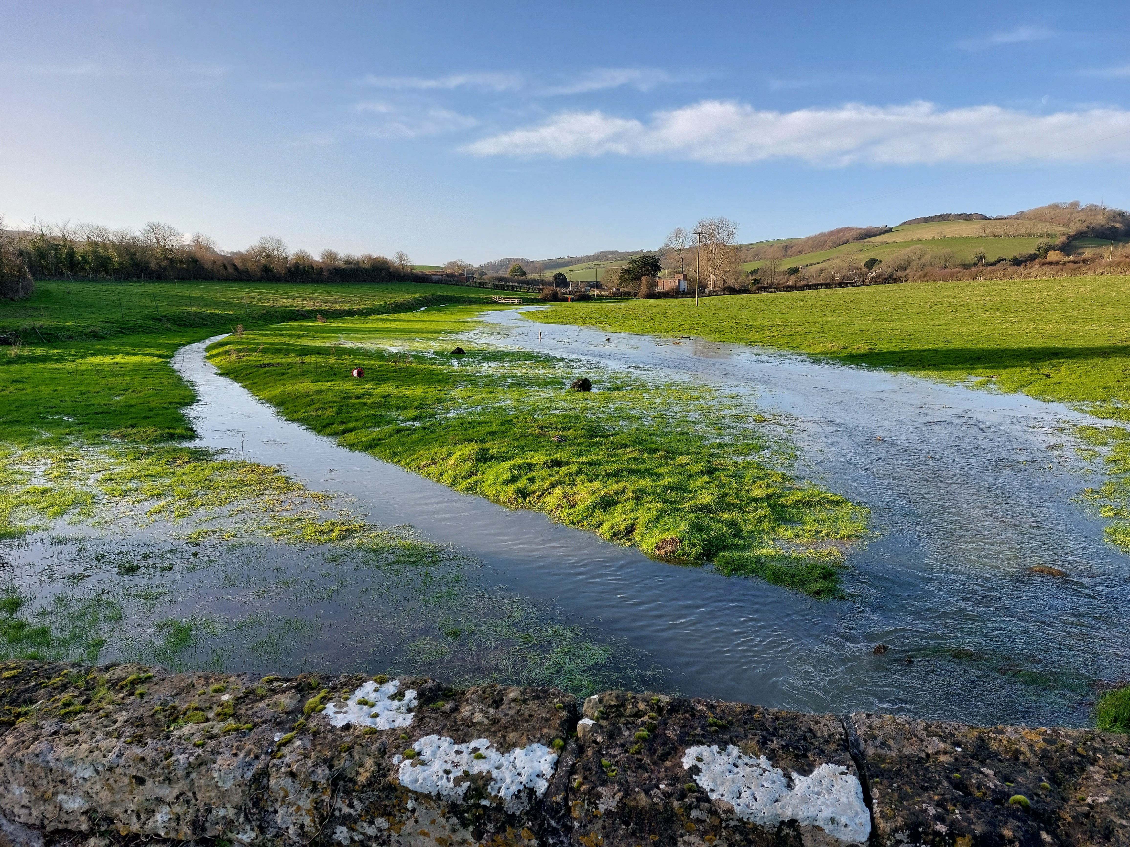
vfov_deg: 54.9
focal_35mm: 25
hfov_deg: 69.4
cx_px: 565
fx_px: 816
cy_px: 424
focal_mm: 5.23
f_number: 1.8
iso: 25
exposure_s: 1/376
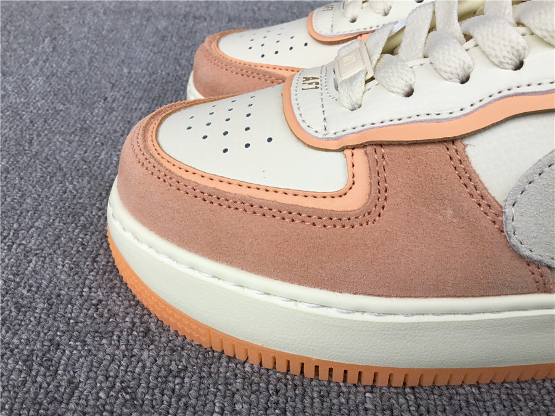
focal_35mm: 31
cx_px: 278
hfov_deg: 58.4
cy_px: 208
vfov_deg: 45.4
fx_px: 497
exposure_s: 1/365
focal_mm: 3.3
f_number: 2.4
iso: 25
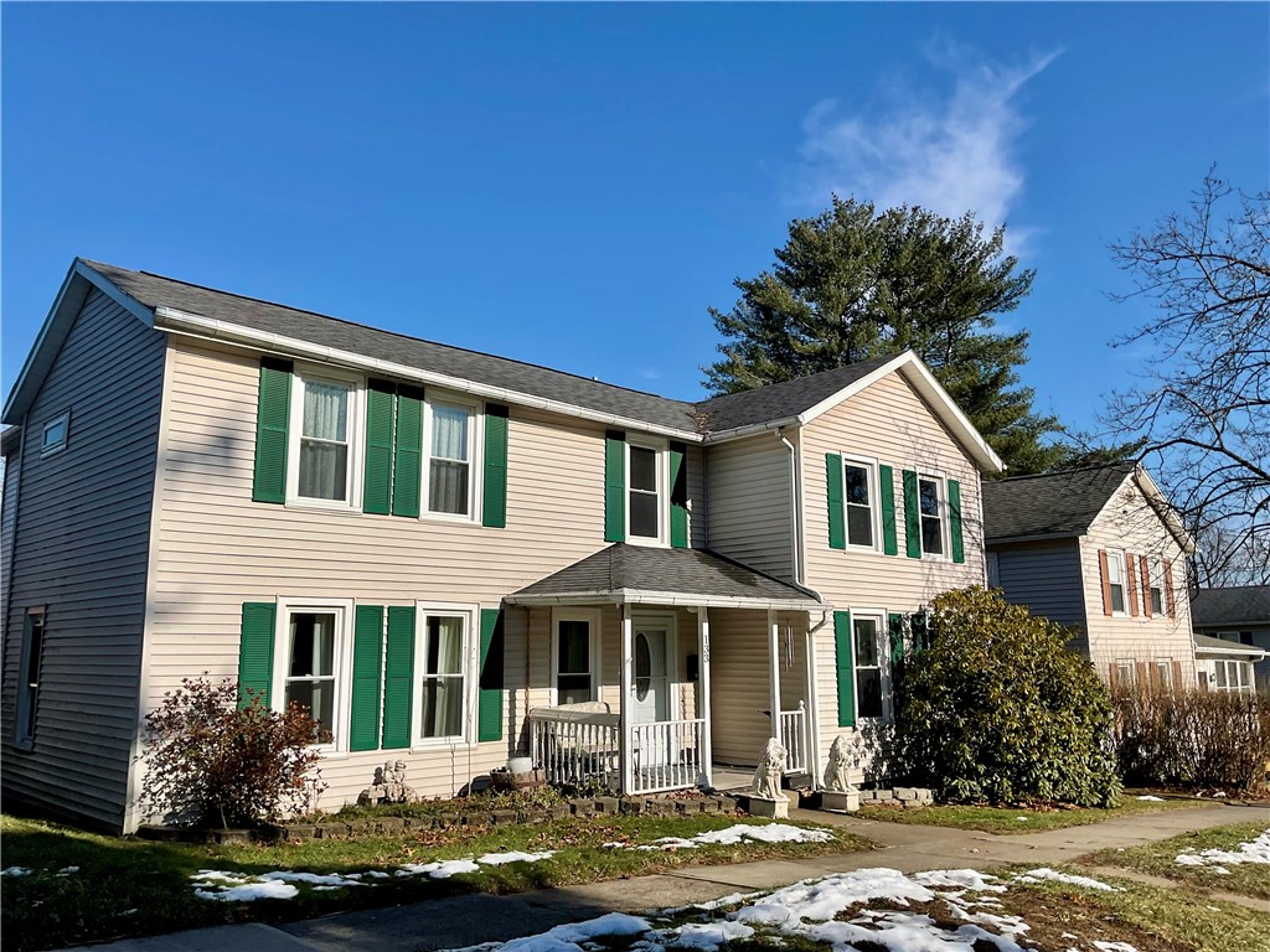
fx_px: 1064
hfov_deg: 61.7
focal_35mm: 29
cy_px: 476
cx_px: 635
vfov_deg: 48.2
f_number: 1.8
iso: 16
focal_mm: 3
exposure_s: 1/3322
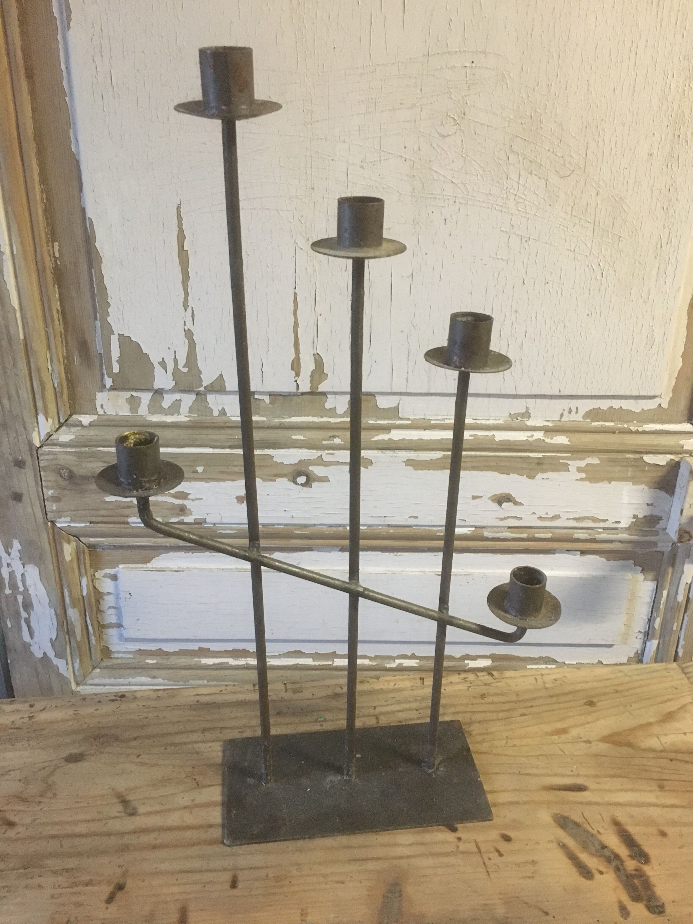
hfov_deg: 48.2
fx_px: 774
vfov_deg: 61.7
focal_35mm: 29
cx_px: 346
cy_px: 462
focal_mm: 4.15
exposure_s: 1/17
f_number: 2.2
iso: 320
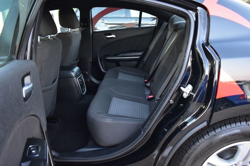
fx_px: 187
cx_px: 125
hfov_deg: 67.4
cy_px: 83
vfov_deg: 47.9
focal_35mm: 27
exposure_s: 1/5
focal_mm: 18
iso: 1600
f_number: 3.5
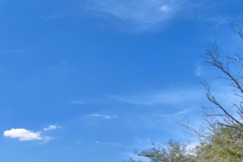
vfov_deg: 25.2
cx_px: -108
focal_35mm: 47
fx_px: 317
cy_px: 204
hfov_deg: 29.1
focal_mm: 10
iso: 100
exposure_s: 1/250
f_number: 11
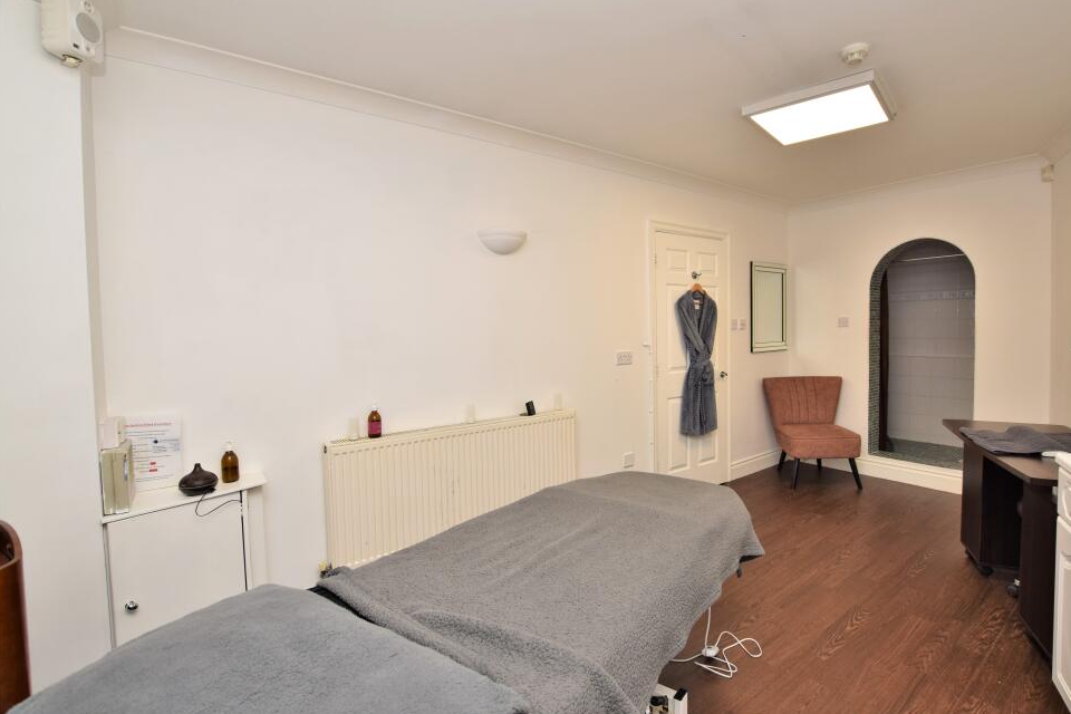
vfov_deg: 73.7
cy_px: 342
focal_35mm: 16
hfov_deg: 96.6
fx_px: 476
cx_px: 568
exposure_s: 1/60
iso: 400
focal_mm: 10
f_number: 5.6
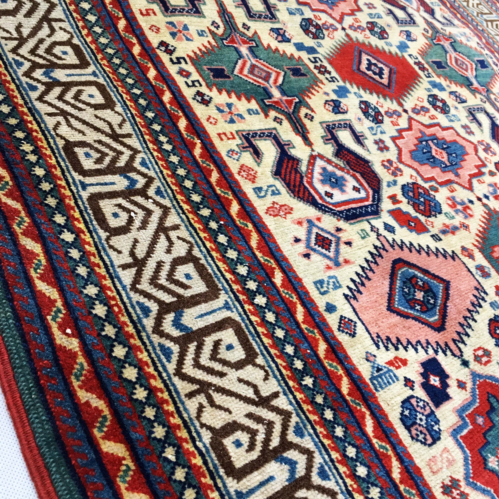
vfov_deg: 47.2
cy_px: 260
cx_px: 249
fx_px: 571
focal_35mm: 35
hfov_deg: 47.2
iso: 125
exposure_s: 1/33
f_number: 2.2
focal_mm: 4.15
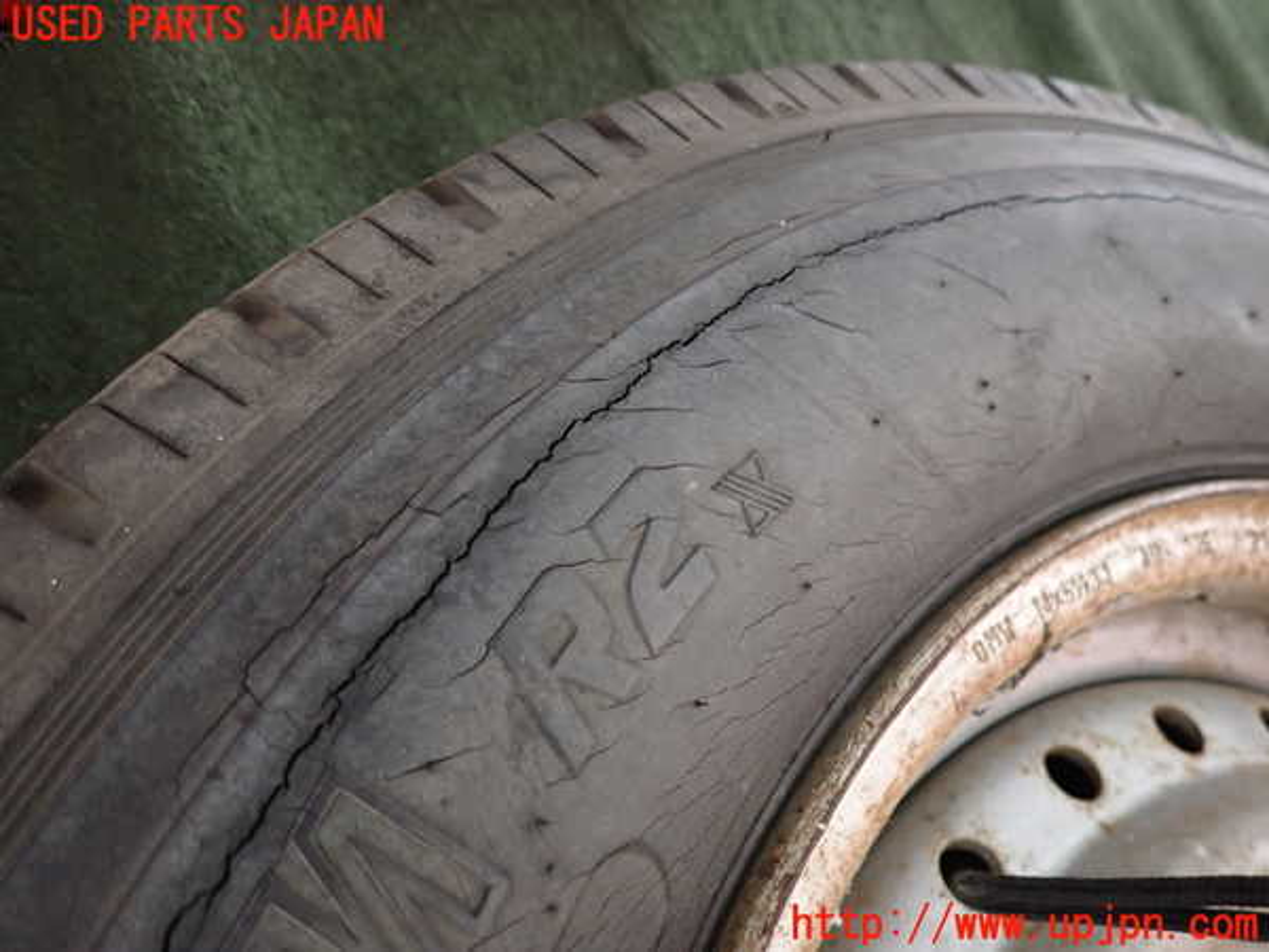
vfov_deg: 54.9
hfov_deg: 69.4
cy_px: 476
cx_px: 634
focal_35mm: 25
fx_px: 916
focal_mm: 4.5
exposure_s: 1/30
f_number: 2
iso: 320
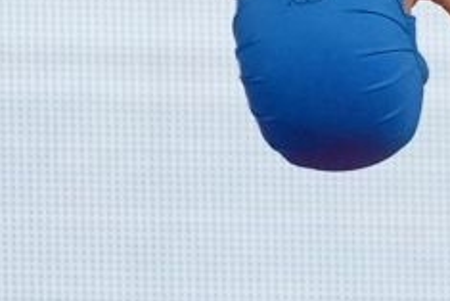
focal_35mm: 2191
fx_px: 27403
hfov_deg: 0.9
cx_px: 804
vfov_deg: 0.6
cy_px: -796
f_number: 2.8
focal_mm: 191
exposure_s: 1/1000
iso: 2000
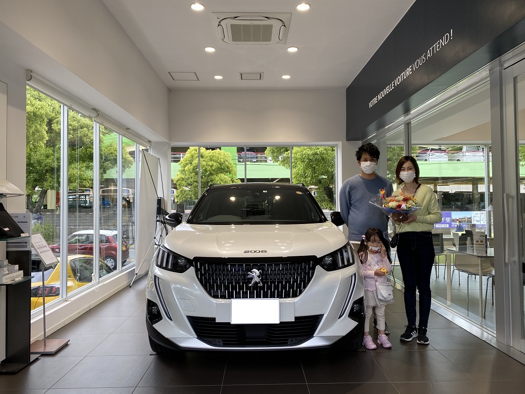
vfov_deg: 53.1
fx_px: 394
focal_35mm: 26
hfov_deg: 67.3
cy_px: 197
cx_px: 262
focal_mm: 4.25
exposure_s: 1/122
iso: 32
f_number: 1.8
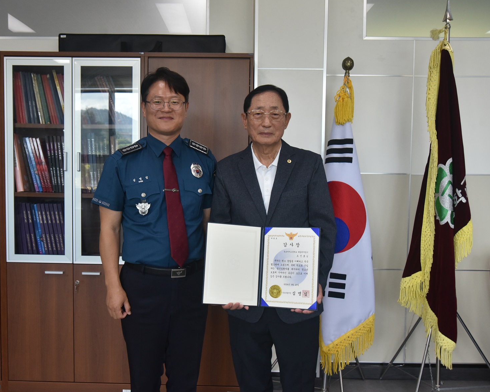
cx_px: 221
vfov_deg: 38.2
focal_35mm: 39
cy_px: 198
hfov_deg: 46.8
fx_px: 566
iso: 2000
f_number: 5.6
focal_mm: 34
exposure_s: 1/200
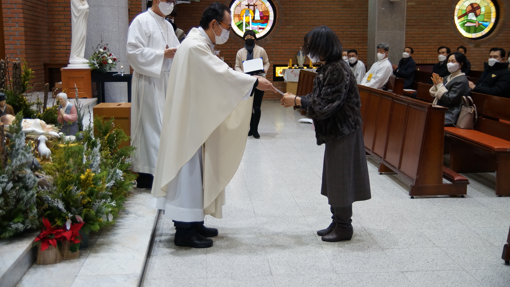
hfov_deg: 49.4
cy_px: 119
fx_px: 554
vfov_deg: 29.0
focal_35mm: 41
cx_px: 255
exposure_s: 1/250
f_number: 2.8
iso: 800
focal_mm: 26
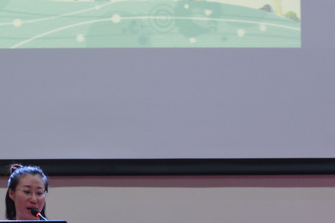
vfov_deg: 7.9
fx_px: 1618
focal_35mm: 174
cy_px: 124
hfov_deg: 11.8
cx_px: 116
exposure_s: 1/60
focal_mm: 40
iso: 720
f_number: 4.5
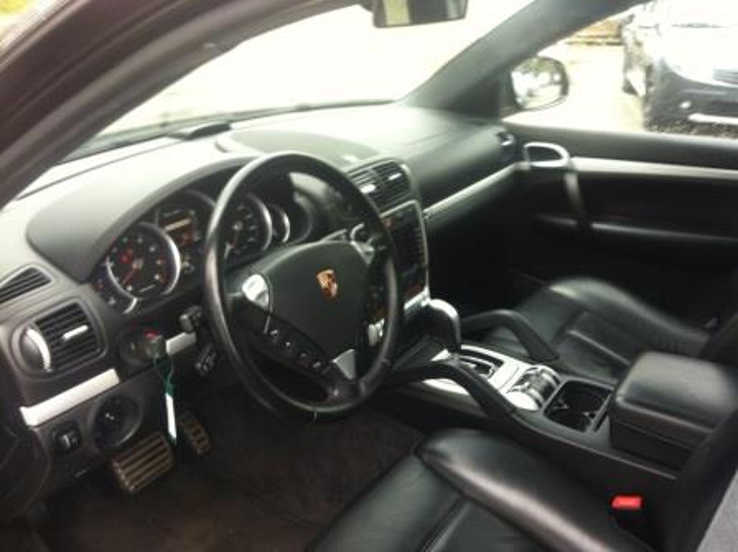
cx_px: 369
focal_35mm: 35
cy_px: 276
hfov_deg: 52.7
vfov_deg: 40.6
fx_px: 745
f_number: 2.8
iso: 80
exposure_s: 1/20
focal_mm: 3.85
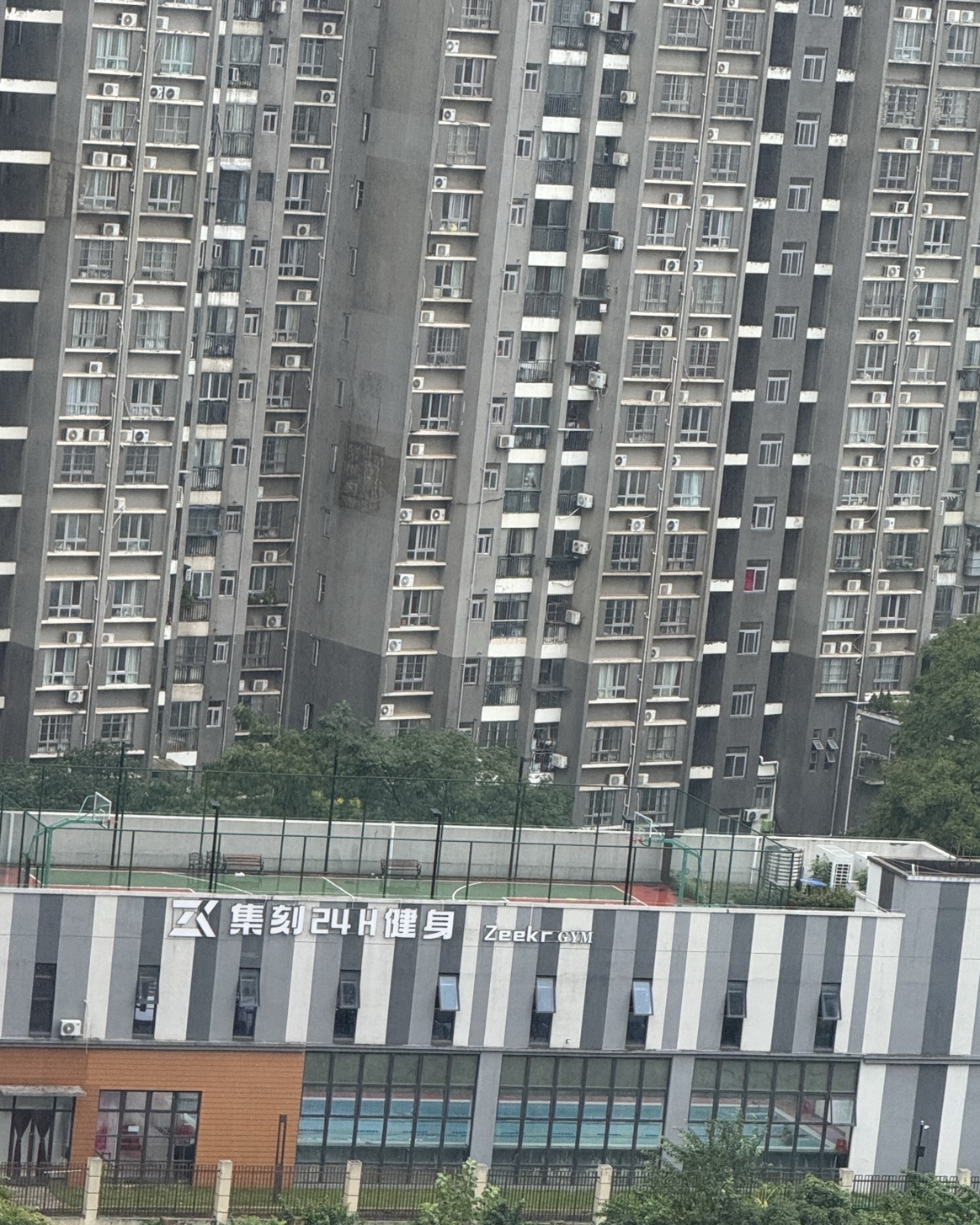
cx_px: 481
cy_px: 838
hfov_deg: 9.6
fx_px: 5837
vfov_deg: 12.0
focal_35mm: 161
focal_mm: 15.66
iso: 200
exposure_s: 1/99
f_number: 2.8
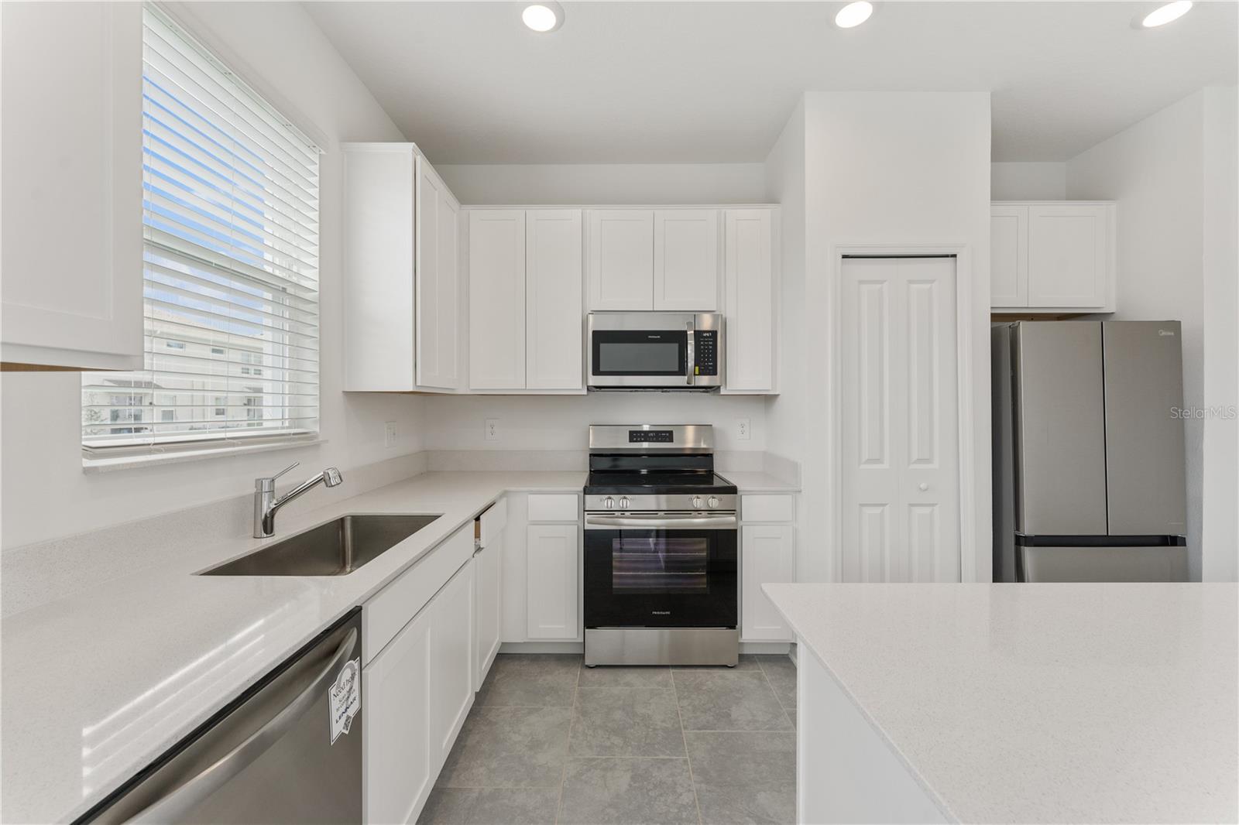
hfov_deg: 104.3
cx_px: 620
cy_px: 412
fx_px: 482
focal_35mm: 14
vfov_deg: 81.2
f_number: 8
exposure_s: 1/80
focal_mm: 14
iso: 320
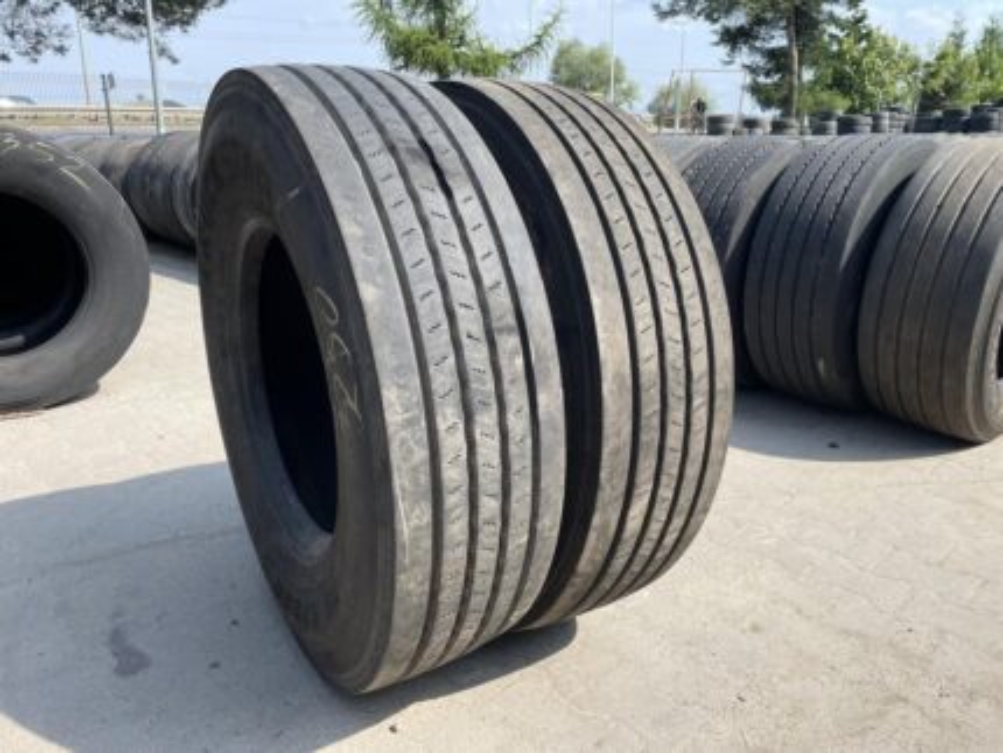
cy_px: 376
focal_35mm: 26
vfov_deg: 53.1
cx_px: 502
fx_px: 754
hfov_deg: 67.3
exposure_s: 1/1531
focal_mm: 4.2
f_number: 1.6
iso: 32
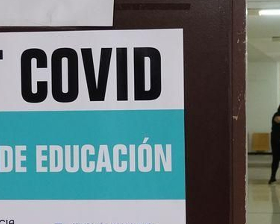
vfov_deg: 14.7
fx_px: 870
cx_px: 219
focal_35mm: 105
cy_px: 119
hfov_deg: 18.1
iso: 1600
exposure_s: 1/200
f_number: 3.2
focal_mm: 15.17
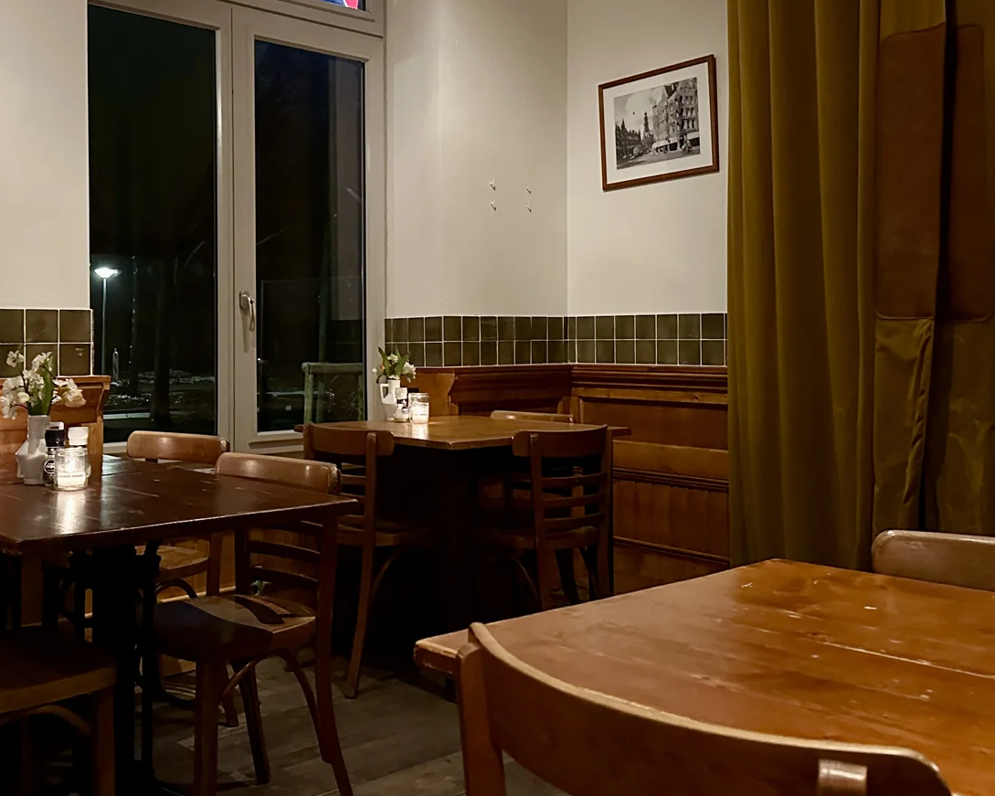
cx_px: 371
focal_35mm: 37
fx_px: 1089
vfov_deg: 40.0
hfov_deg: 48.6
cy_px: 342
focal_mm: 6.86
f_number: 1.78
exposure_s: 1/25
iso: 1250
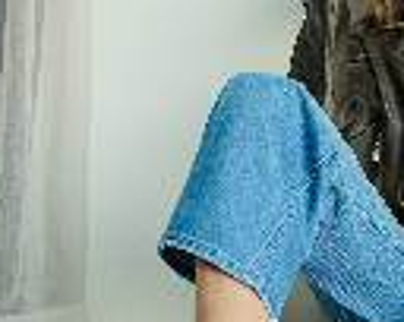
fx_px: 1051
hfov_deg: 20.3
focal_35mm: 88
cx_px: 492
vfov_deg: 17.4
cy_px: 118
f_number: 4
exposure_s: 1/160
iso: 400
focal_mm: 24
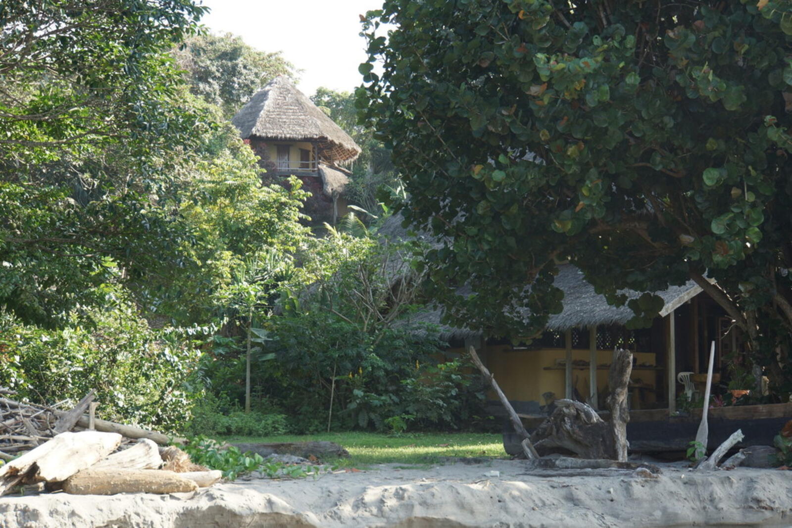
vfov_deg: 17.3
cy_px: 264
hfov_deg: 25.7
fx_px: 1738
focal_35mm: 79
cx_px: 396
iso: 250
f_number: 5.6
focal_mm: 52.9
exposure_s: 1/100
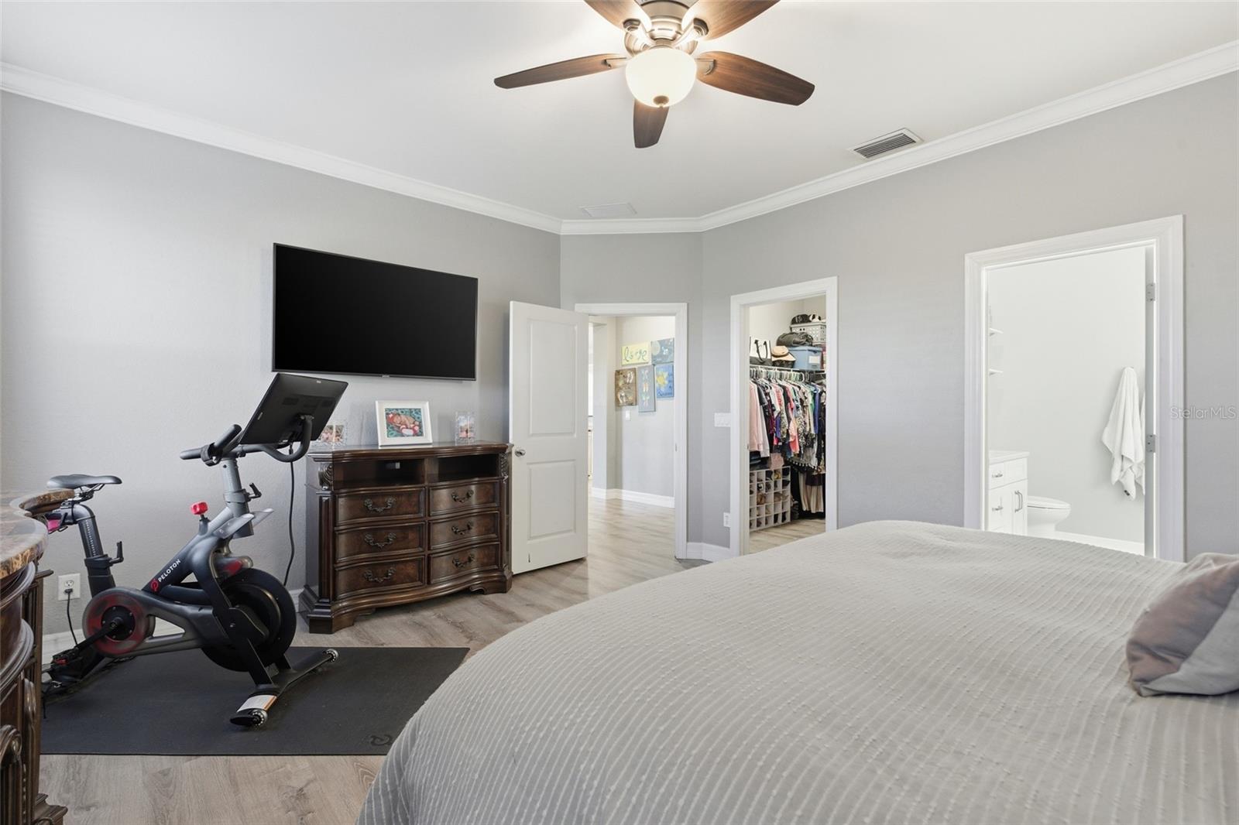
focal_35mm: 16
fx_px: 551
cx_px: 620
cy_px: 412
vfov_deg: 73.7
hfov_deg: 96.7
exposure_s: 1/15
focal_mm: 16
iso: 400
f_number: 9
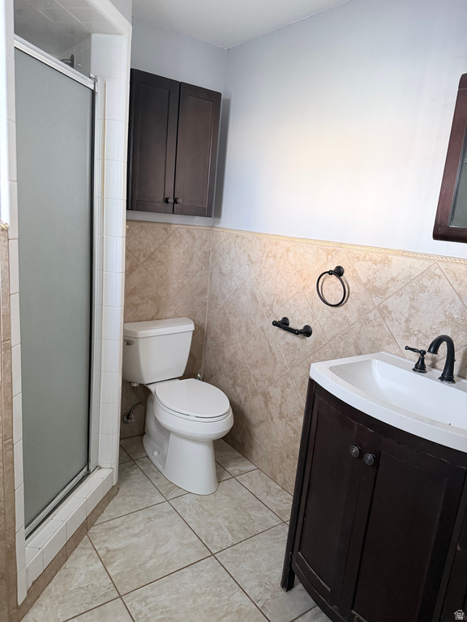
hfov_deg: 56.8
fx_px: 432
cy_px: 311
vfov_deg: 71.6
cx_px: 234
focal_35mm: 24
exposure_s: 1/60
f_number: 1.78
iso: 500
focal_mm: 6.76
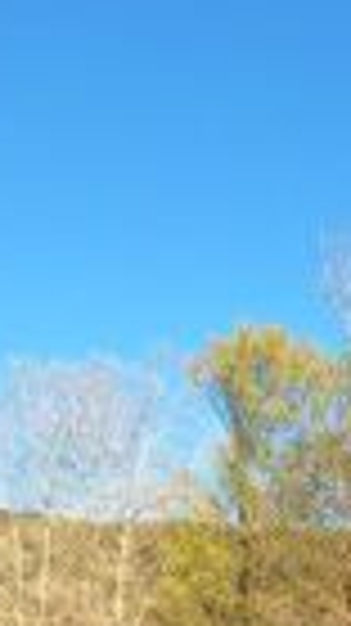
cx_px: 374
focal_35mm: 77
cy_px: 781
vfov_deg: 24.5
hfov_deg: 15.3
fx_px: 1276
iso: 40
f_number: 1.8
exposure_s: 1/1416
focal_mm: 5.54
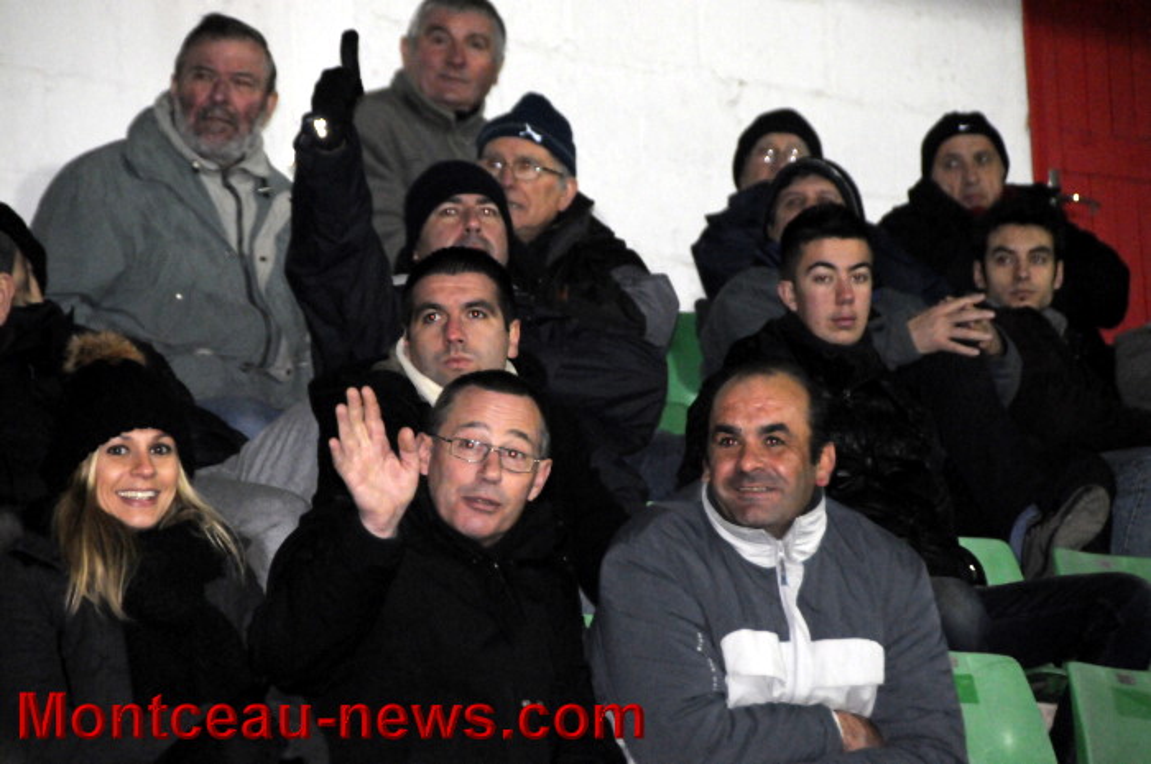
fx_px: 7185
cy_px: 382
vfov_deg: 6.1
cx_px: 576
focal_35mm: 225
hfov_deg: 9.2
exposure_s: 1/250
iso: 3200
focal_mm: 150
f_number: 5.6
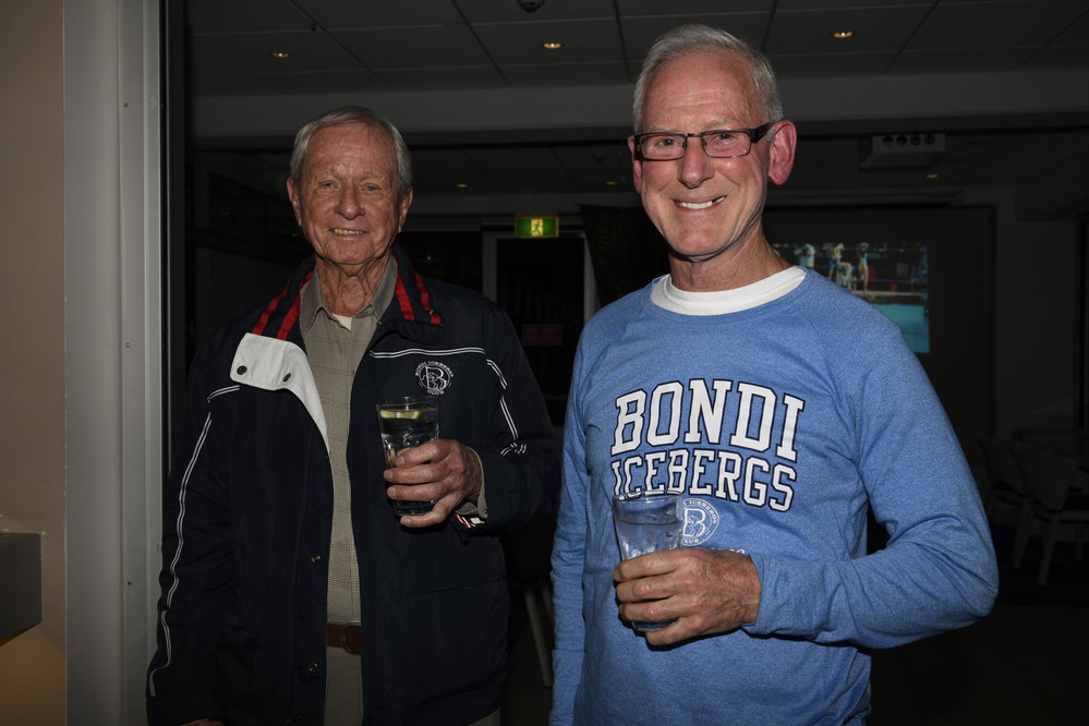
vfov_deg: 38.9
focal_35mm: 34
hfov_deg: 55.8
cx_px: 544
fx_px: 1028
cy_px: 363
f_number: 8
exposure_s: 1/100
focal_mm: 34
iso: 320
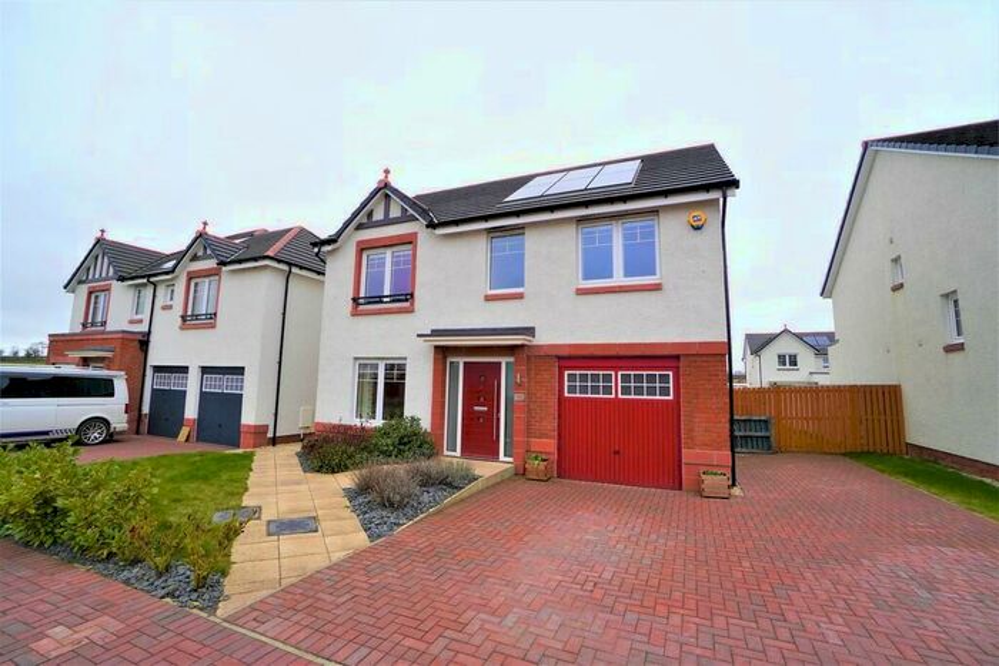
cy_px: 333
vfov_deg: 77.4
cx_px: 500
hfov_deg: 100.4
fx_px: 416
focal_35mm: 15
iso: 320
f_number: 8
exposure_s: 1/125
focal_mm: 10
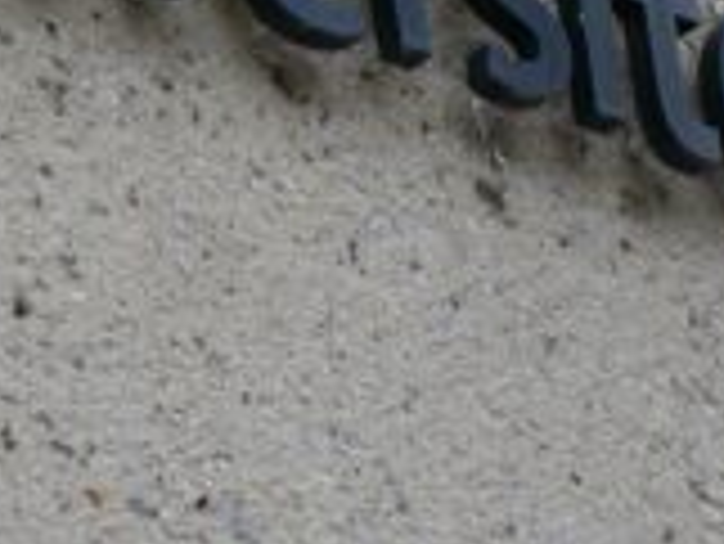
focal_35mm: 443
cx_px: 166
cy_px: -436
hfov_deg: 4.5
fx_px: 9272
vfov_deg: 3.3
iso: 200
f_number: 5.1
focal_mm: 55
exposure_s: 1/250
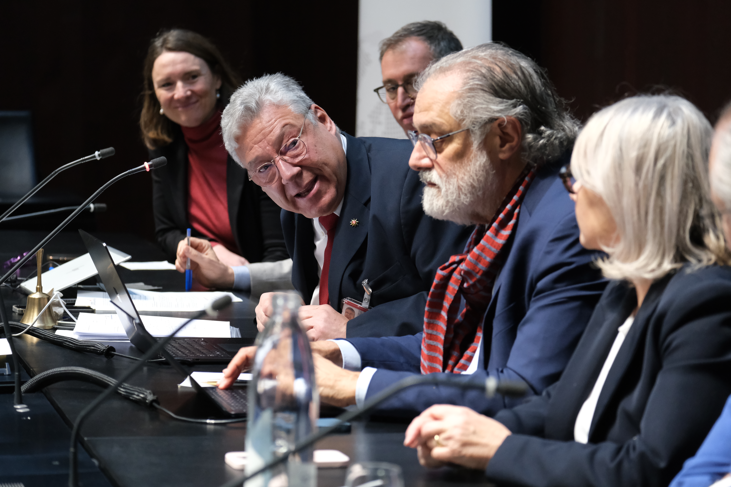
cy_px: 244
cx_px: 366
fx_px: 2619
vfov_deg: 10.6
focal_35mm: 129
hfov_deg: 15.9
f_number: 3.9
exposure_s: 1/250
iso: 3200
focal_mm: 86
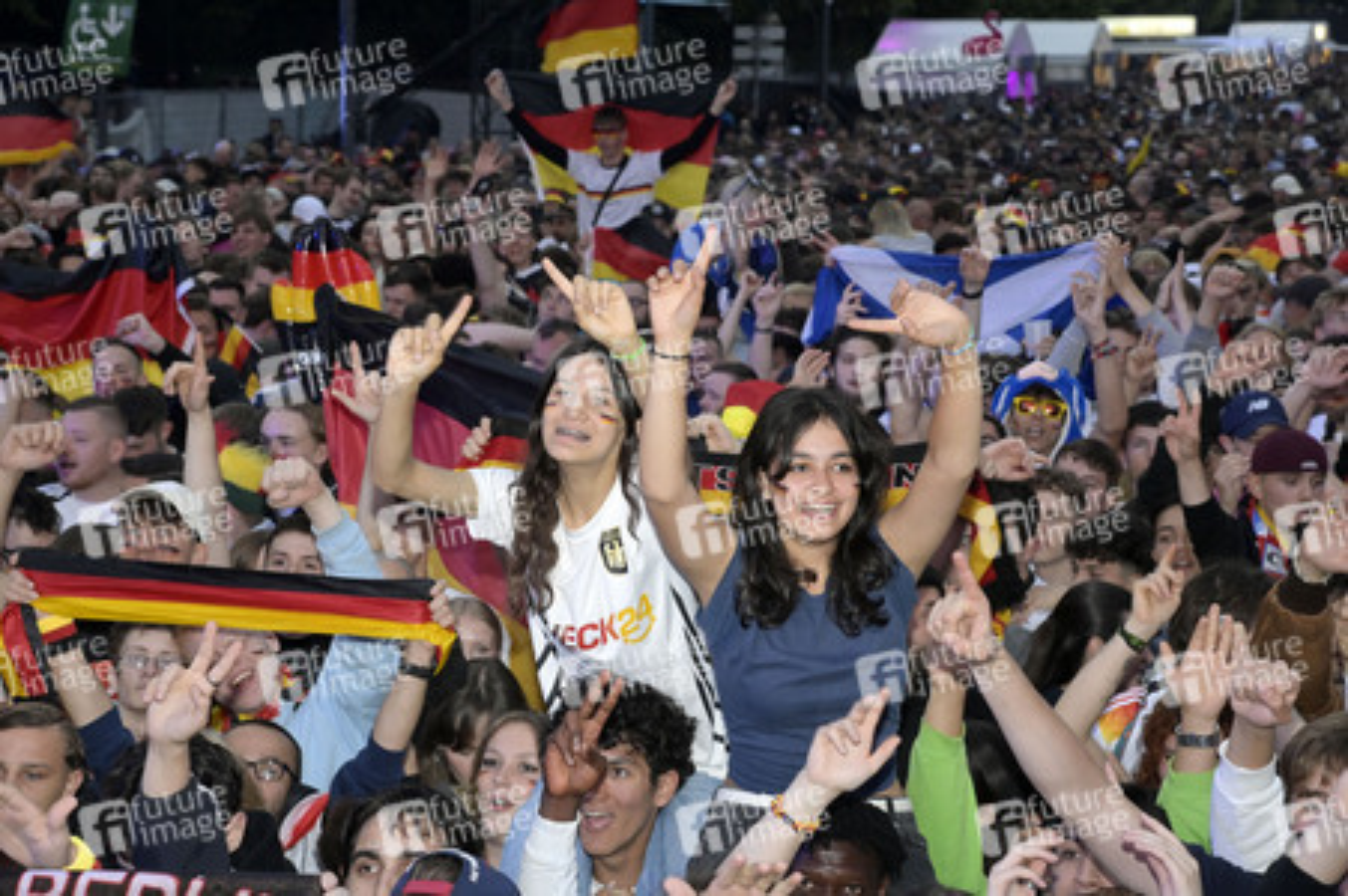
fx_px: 3667
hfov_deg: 20.8
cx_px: 674
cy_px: 448
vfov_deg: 13.9
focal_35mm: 98
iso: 5000
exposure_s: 1/250
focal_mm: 98
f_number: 9
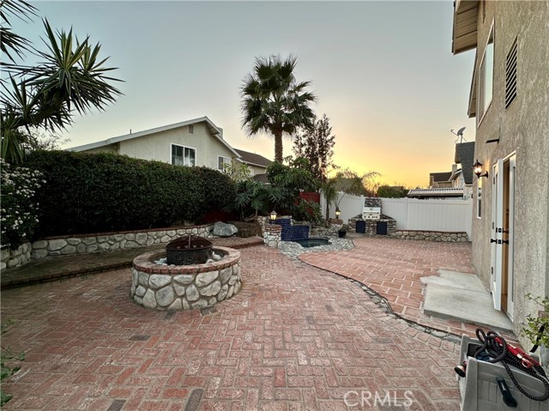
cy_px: 206
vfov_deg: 85.6
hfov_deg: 102.1
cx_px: 274
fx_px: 222
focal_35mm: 14
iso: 40
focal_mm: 2.22
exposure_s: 1/99
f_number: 2.2
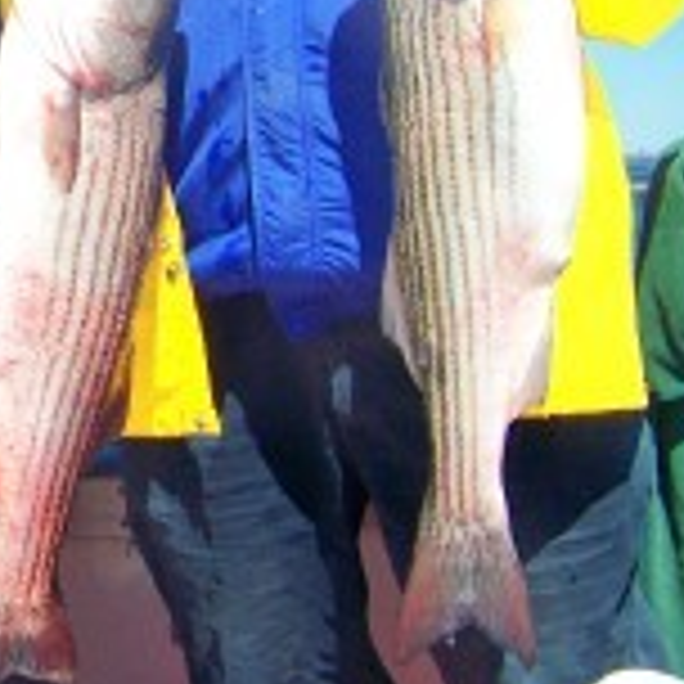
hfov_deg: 19.2
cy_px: 117
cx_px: -180
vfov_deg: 20.4
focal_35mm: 84
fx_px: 1878
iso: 64
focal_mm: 5.85
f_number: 2.8
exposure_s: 1/640
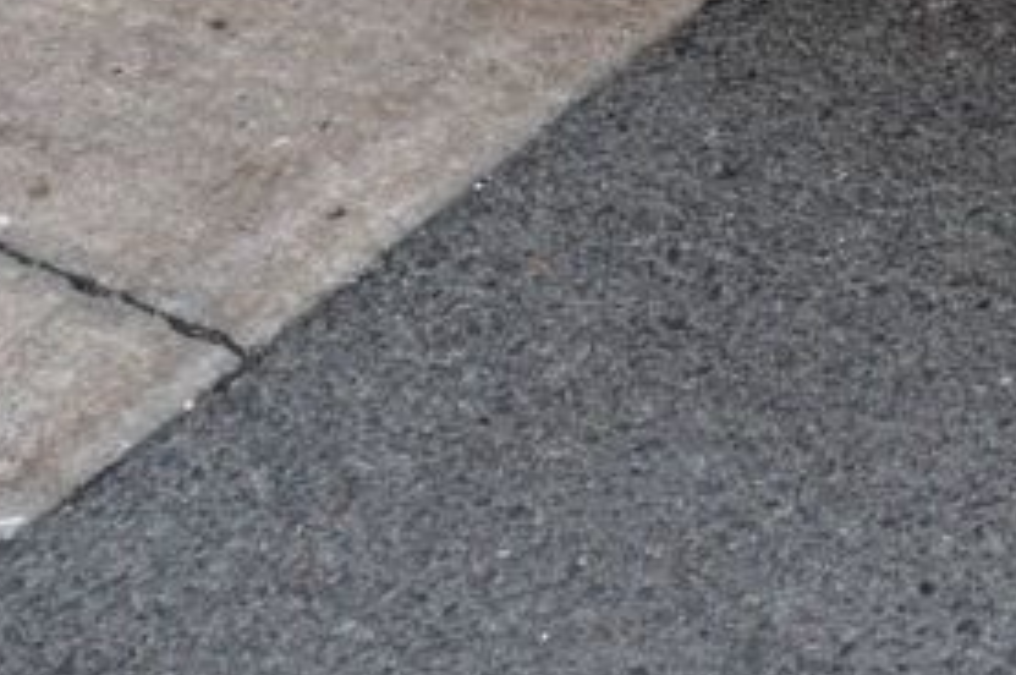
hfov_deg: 15.6
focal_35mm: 122
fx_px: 3439
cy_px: -216
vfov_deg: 10.9
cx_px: 1467
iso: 400
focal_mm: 22
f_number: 7.1
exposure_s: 1/25
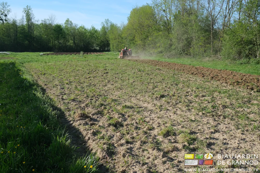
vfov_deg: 40.0
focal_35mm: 33
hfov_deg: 57.2
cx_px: 130
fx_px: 238
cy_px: 86
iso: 320
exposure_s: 1/420
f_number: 8
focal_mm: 22.3
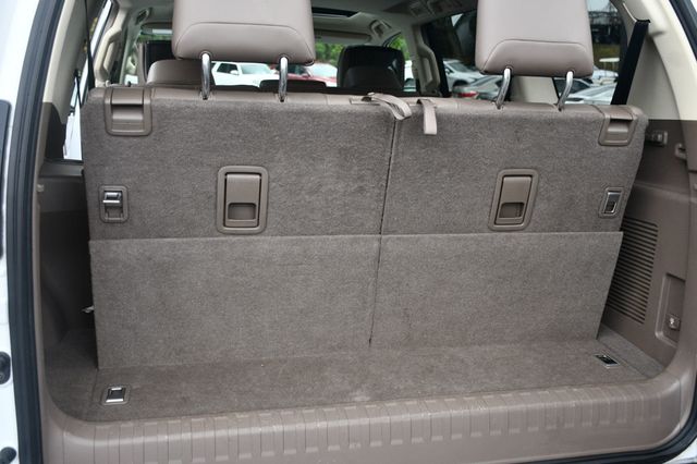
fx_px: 658
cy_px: 232
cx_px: 348
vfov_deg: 38.8
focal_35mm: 34
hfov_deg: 55.8
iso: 400
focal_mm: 23
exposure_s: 1/250
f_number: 4.5
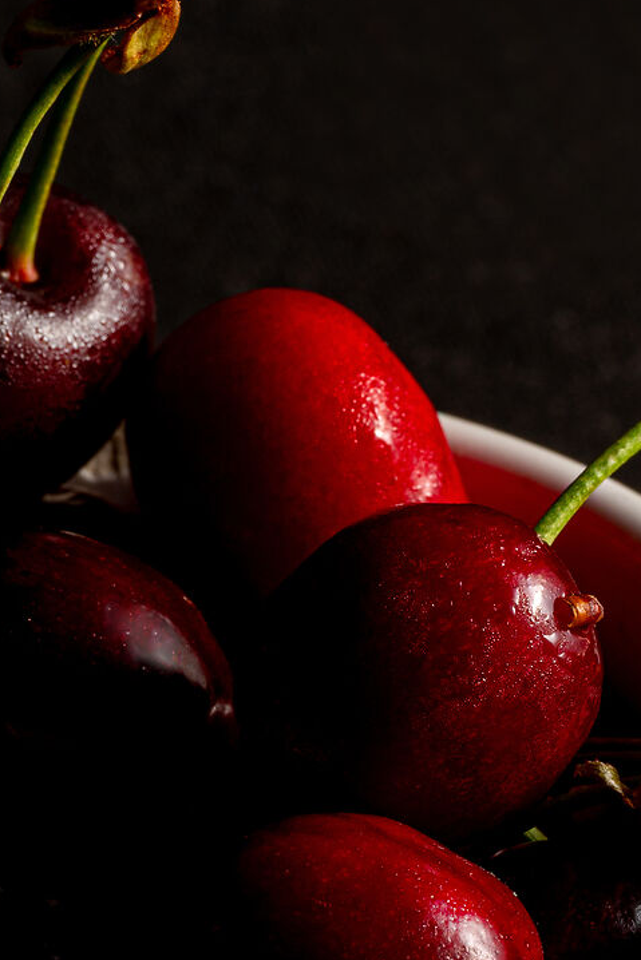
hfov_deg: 3.9
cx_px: 355
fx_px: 9369
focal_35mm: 351
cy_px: 1050
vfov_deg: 5.8
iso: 160
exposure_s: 1/320
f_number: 13
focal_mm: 105
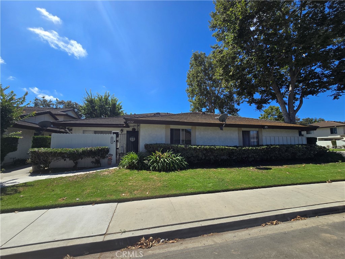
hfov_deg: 106.2
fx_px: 130
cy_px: 130
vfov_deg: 89.9
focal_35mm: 13
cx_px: 172
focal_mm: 2.2
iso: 50
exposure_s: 1/2283
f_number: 2.2
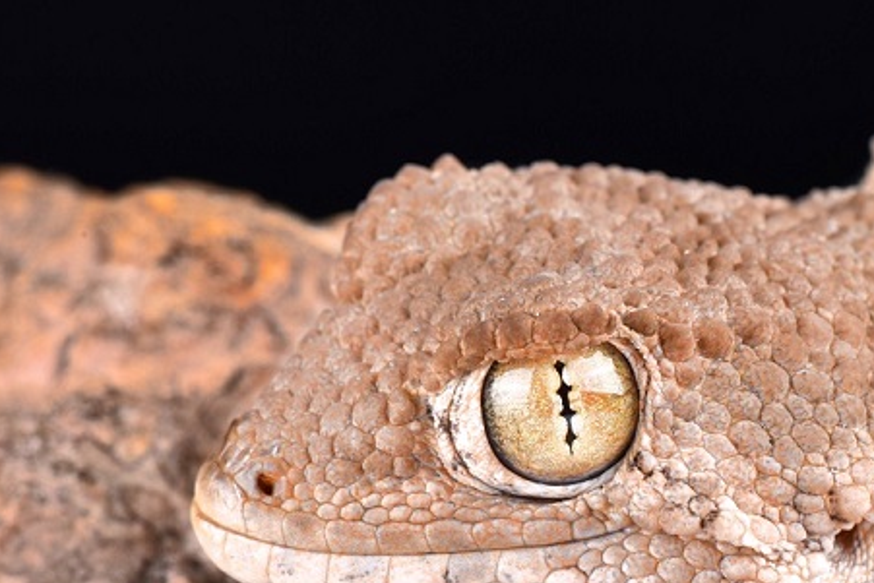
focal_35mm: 240
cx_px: 958
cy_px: 526
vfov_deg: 5.7
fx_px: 5828
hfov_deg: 8.5
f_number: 22
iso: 200
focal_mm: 105
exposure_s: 1/200
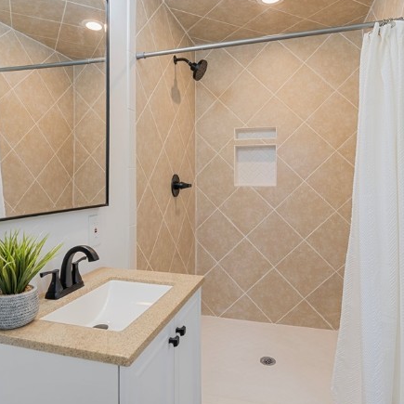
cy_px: 149
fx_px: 317
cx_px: 203
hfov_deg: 65.0
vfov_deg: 64.0
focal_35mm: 24
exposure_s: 1/6
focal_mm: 16
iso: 200
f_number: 8
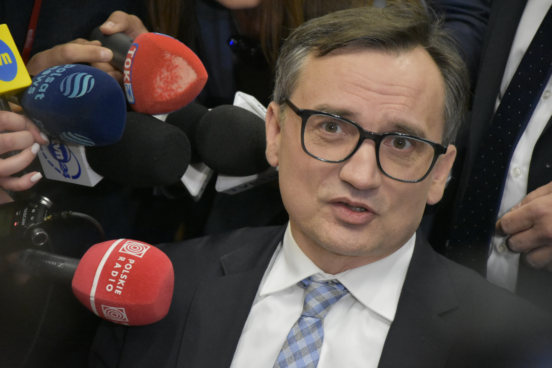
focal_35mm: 158
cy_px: 184
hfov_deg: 13.0
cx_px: 276
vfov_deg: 8.7
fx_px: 2415
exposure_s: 1/250
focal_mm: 105
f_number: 5.6
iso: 7200
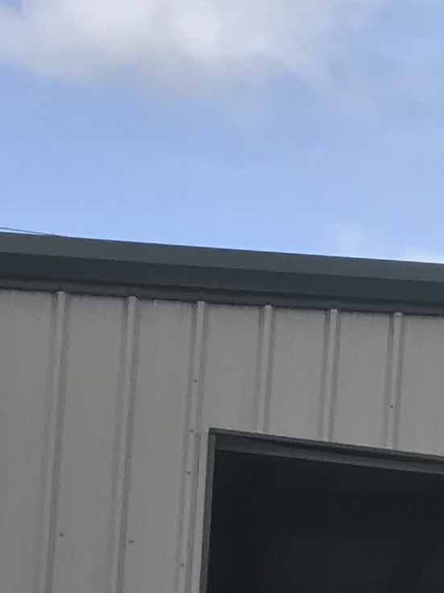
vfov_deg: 12.2
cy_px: 931
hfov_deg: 8.2
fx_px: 2618
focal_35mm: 153
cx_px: 1330
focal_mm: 3.99
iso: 20
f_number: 1.8
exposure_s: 1/2083
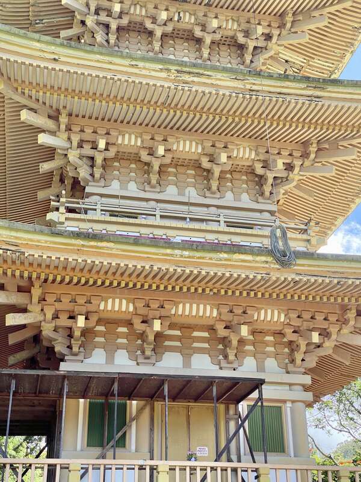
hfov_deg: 28.0
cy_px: 241
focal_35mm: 52
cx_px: 180
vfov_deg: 36.8
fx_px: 723
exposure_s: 1/384
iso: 20
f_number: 2
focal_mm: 6
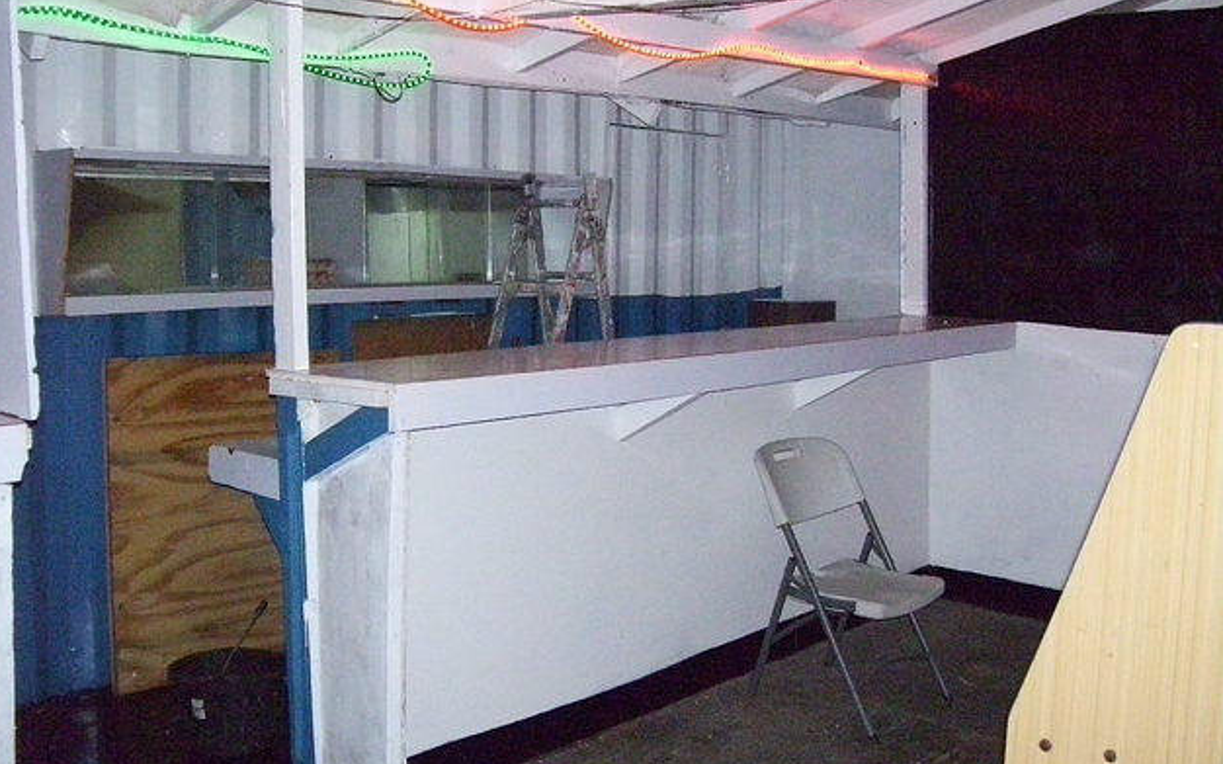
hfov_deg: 50.4
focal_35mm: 39
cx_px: 602
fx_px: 1300
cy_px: 334
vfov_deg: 32.7
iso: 1250
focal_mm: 6
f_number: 2.7
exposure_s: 1/60
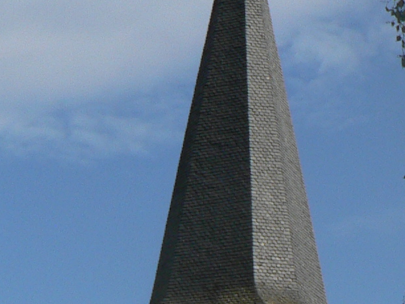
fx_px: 1767
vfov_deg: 9.5
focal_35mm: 151
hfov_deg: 13.0
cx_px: 317
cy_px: 459
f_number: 5
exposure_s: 1/400
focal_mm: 6
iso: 80
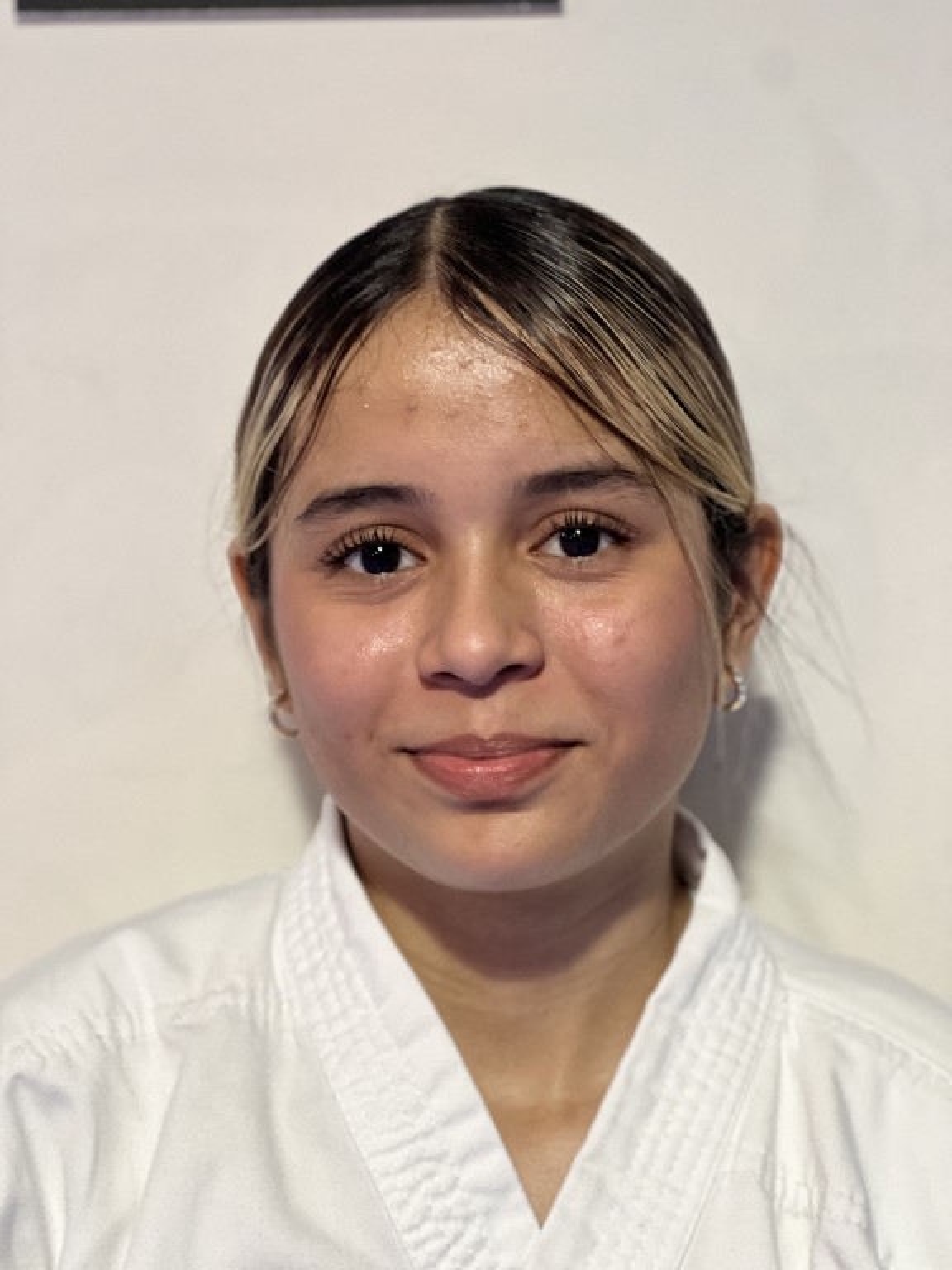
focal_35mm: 77
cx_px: 476
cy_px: 635
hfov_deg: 19.1
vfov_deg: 25.3
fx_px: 2824
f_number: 2.8
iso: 400
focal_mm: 9
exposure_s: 1/40
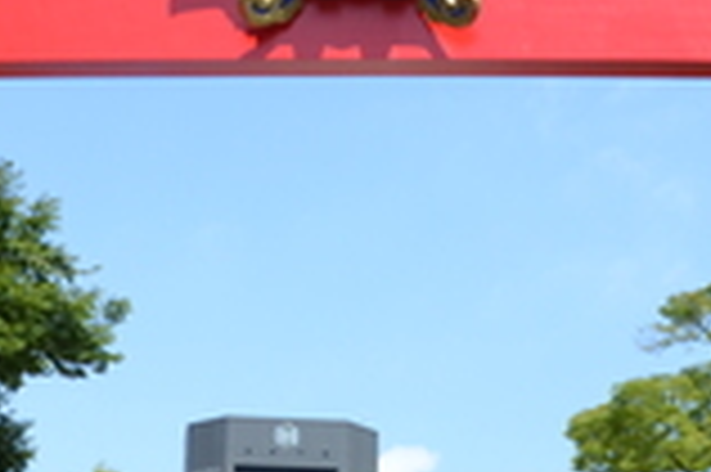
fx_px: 1776
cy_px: 438
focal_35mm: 90
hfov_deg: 22.6
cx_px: 338
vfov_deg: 15.0
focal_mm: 16
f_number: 7.1
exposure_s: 1/200
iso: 100
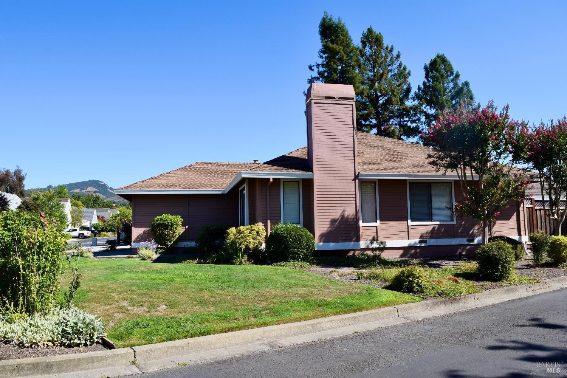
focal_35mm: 27
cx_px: 284
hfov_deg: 67.4
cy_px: 189
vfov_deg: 47.9
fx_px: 425
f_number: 9
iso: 200
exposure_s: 1/320
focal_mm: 18
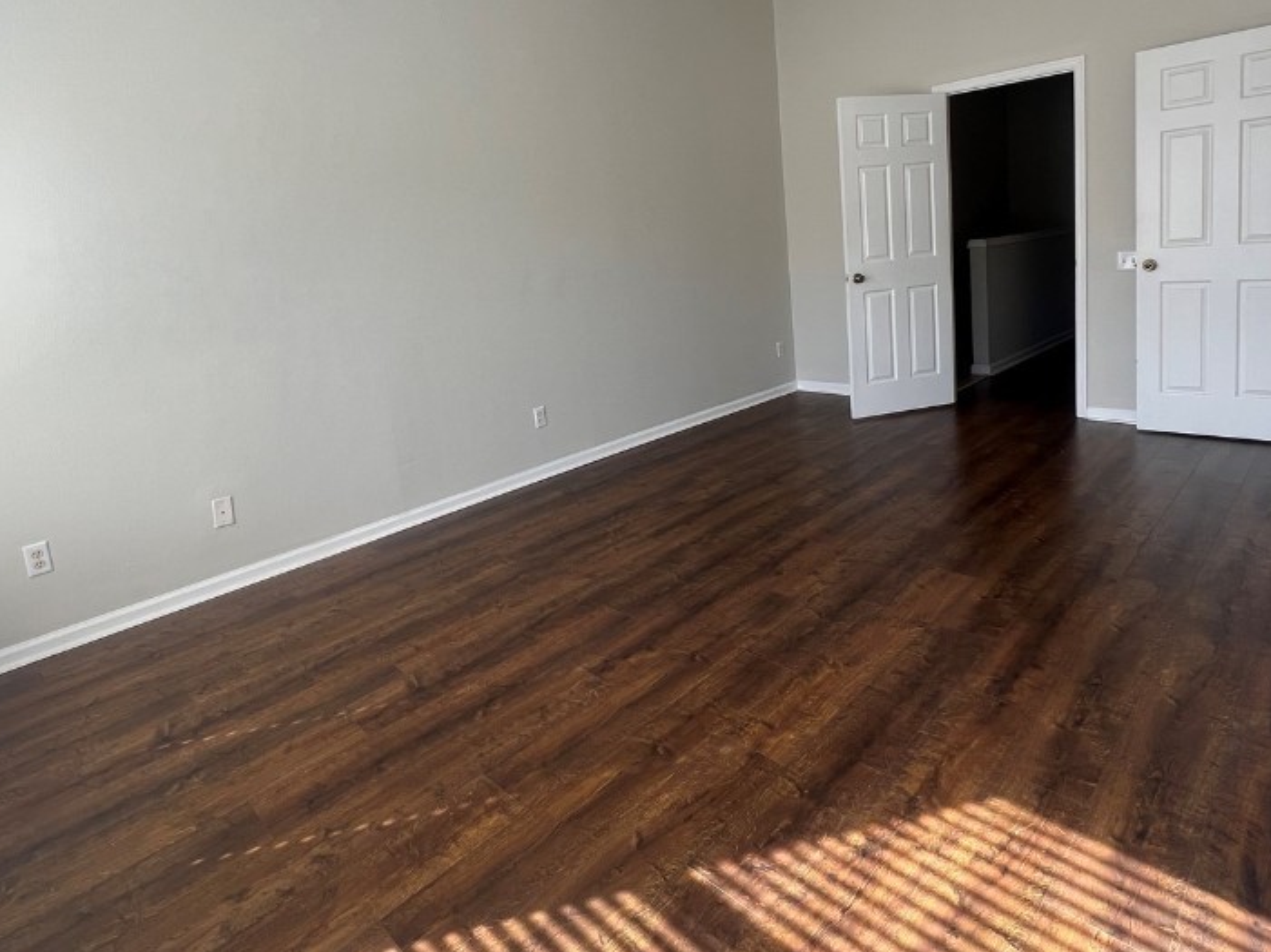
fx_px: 697
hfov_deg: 84.7
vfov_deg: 67.3
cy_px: 343
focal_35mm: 19
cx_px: 638
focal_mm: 1.57
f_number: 1.8
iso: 50
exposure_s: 1/99
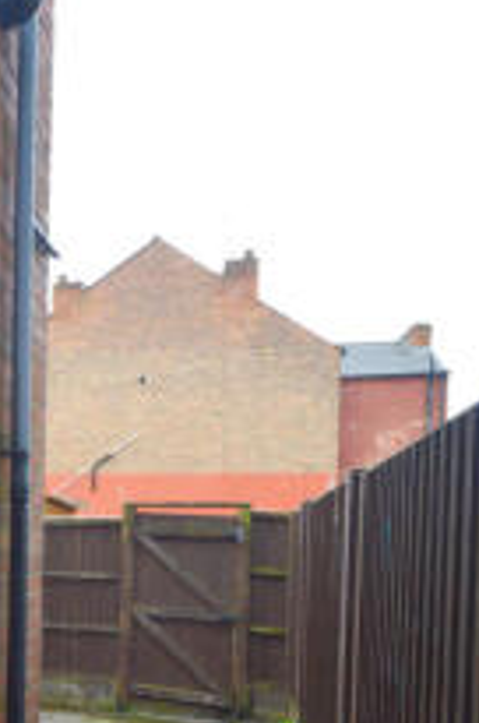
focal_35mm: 32
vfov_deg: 55.6
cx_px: 2
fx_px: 641
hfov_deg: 36.8
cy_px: 552
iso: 400
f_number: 5
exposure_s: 1/100
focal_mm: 10
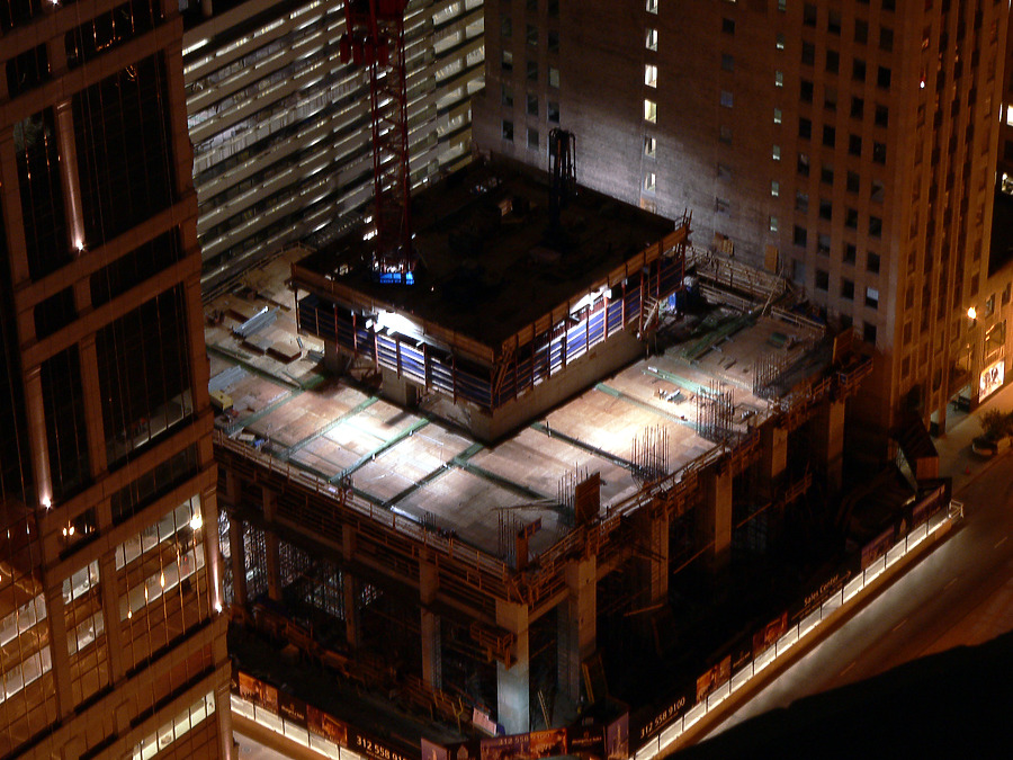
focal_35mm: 111
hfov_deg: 17.7
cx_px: 506
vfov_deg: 13.3
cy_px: 380
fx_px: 3248
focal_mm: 18.4
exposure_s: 1.6
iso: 100
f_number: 6.5
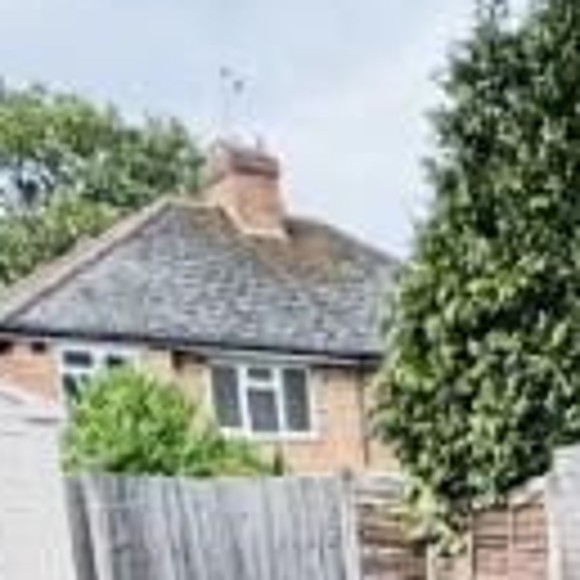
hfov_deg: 19.1
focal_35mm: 82
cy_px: 980
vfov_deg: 17.8
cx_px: 807
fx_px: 1554
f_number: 2.2
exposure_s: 1/397
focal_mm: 2.22
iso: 40
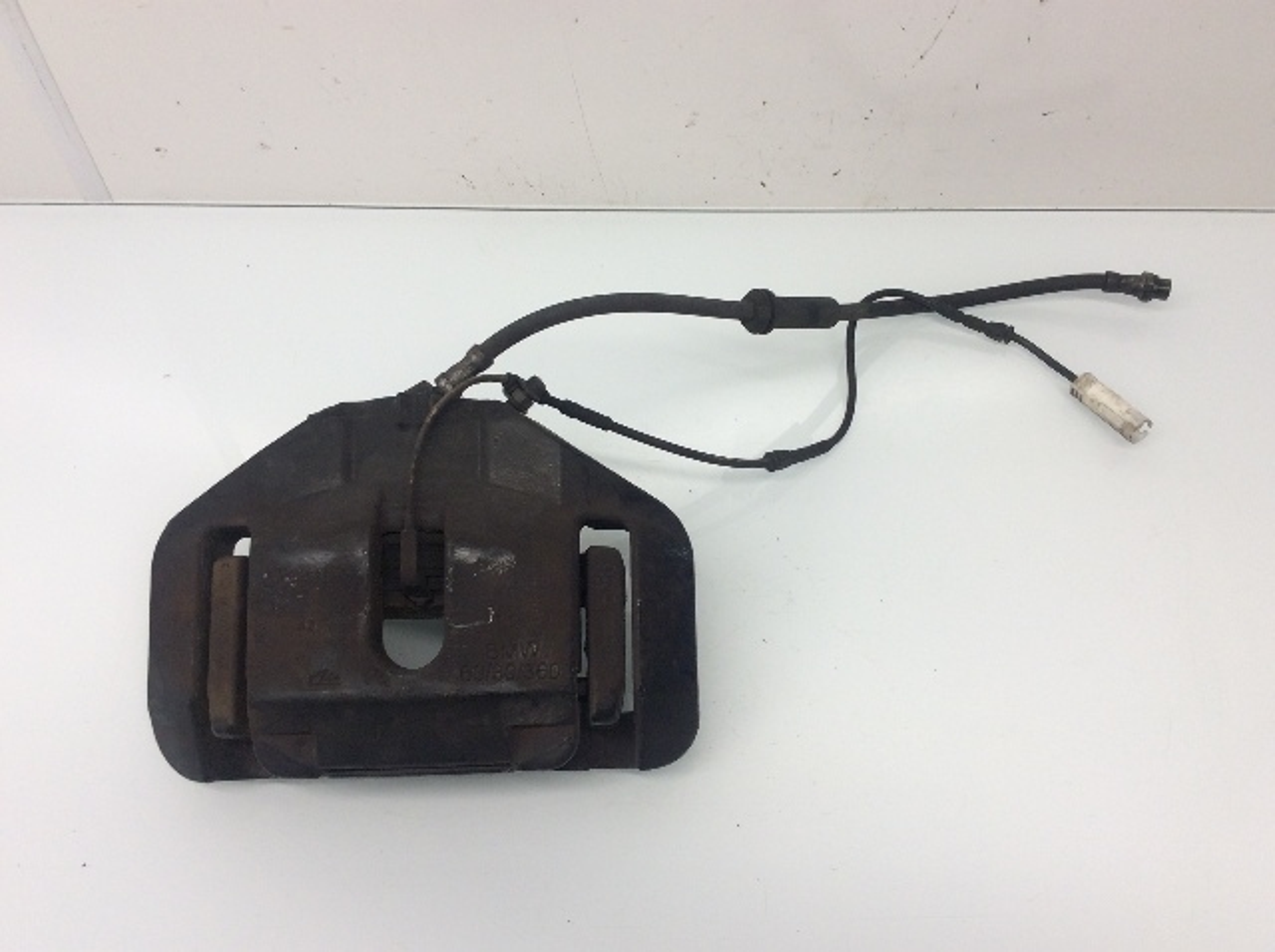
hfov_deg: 56.9
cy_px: 476
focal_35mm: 32
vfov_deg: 44.1
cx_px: 638
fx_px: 1177
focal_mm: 3.3
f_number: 2.4
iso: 40
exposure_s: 1/60
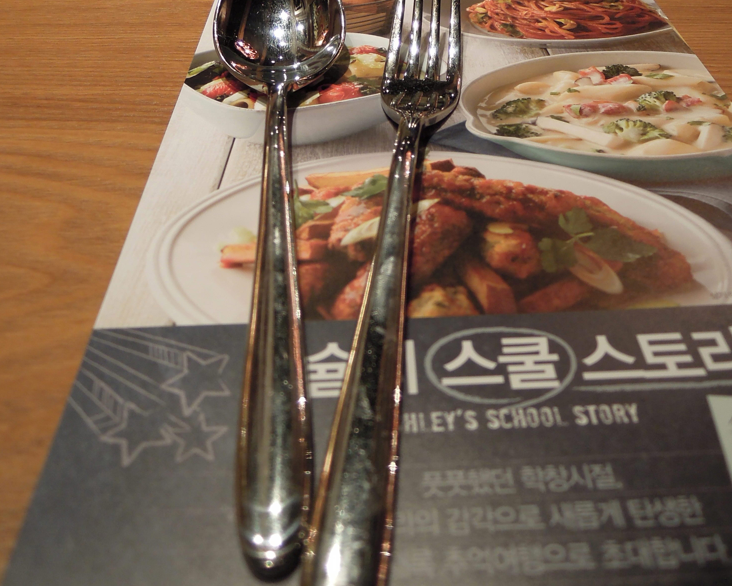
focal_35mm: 32
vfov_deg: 44.8
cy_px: 177
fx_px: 693
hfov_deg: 55.7
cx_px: 362
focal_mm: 4.3
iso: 160
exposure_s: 1/40
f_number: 1.8
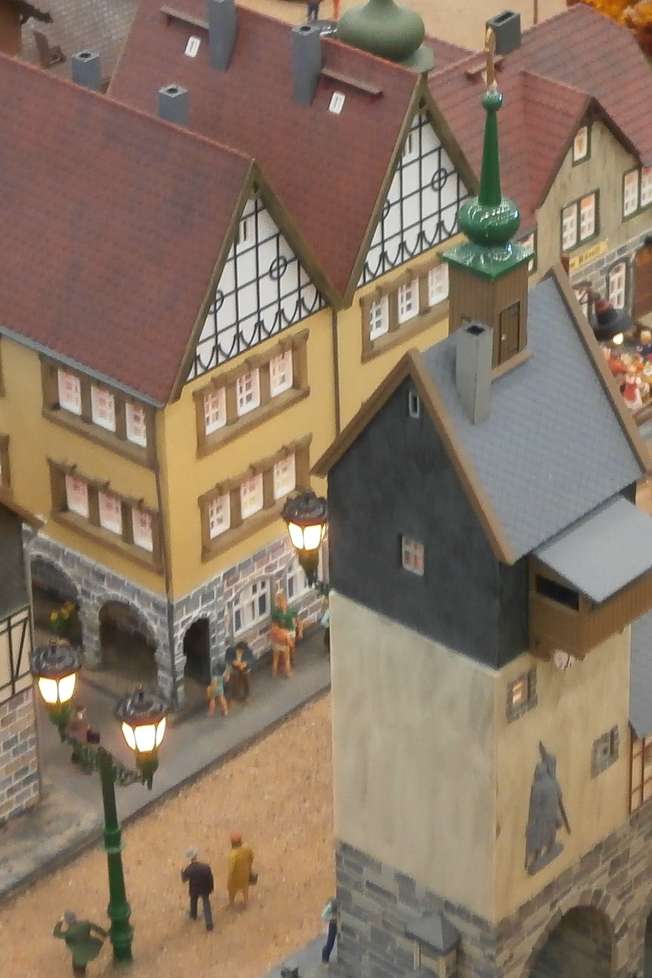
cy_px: 263
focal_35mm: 117
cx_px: 657
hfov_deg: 11.6
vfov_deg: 17.4
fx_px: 3179
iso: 200
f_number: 3.4
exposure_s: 1/6
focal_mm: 8.3
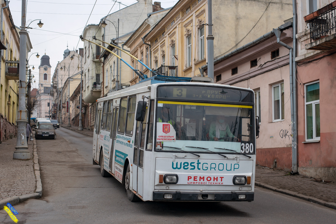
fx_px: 467
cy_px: 112
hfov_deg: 39.6
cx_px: 168
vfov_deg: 27.0
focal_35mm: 50
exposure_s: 1/400
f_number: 4
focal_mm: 50
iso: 400
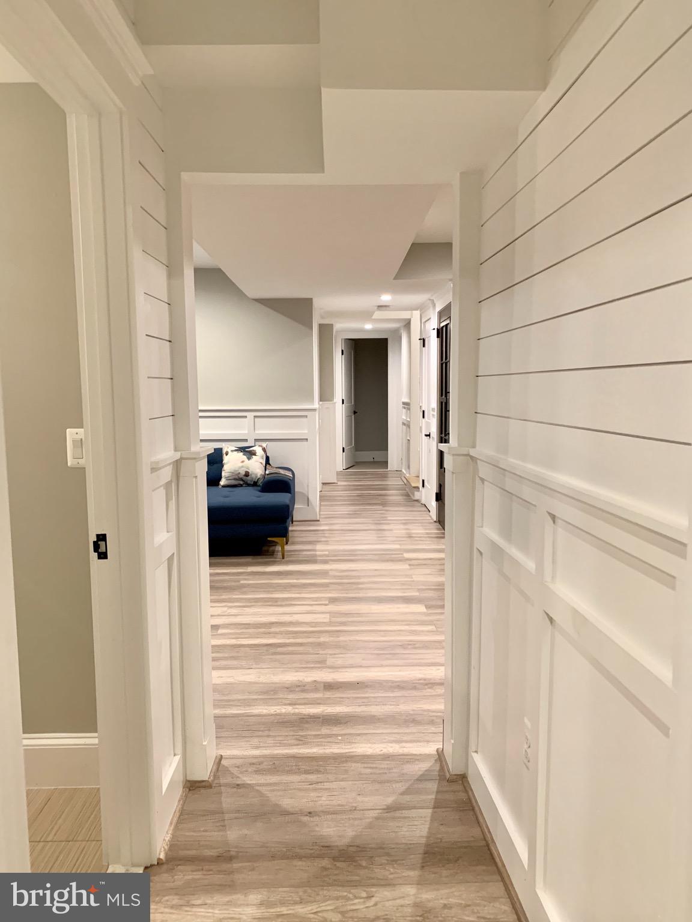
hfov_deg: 53.1
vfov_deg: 67.3
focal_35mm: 26
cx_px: 346
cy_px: 461
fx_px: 693
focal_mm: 4.25
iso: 250
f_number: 1.8
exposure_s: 1/60
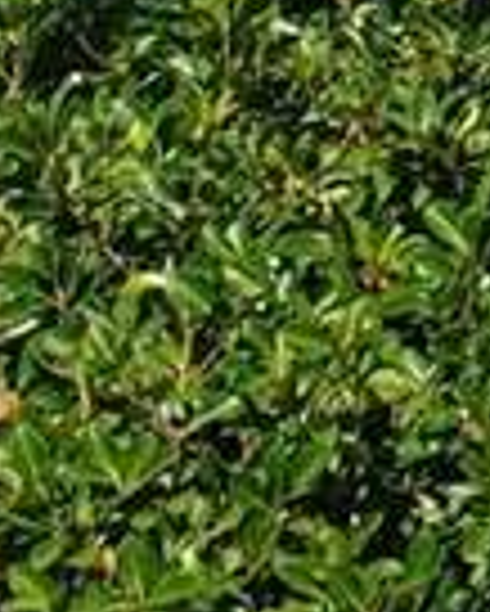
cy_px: -788
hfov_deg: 5.2
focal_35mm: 238
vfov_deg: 7.6
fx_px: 4310
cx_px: 2396
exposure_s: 1/1476
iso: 50
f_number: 2.4
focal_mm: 4.3
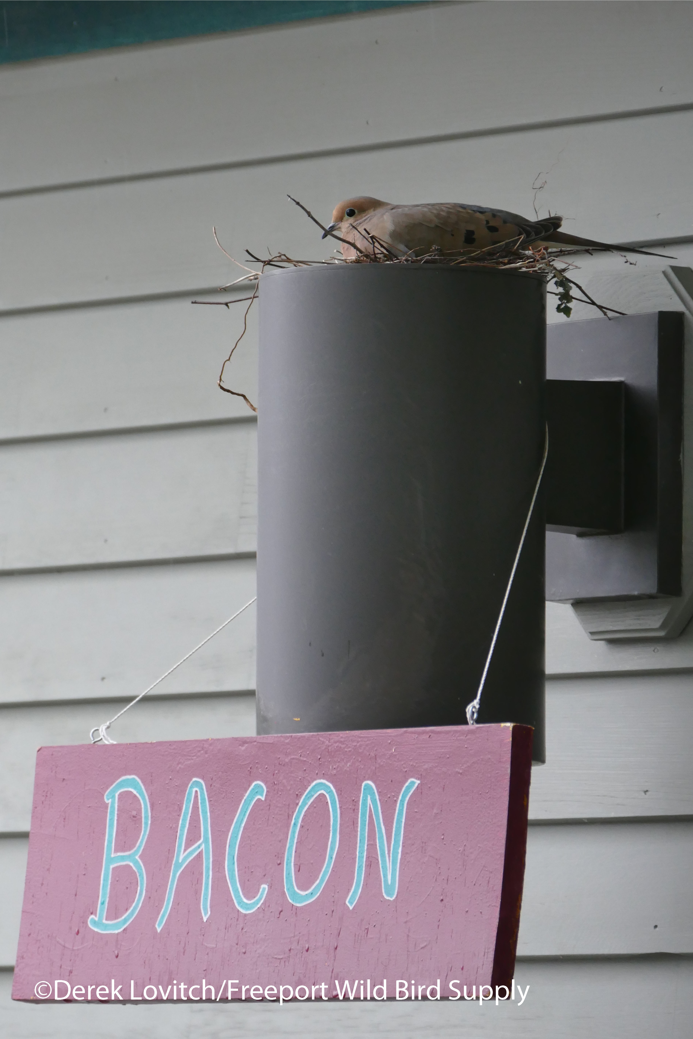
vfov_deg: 7.7
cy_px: 520
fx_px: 7767
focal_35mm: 269
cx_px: 346
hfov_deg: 5.1
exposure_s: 1/100
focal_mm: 98.25
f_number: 4
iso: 640
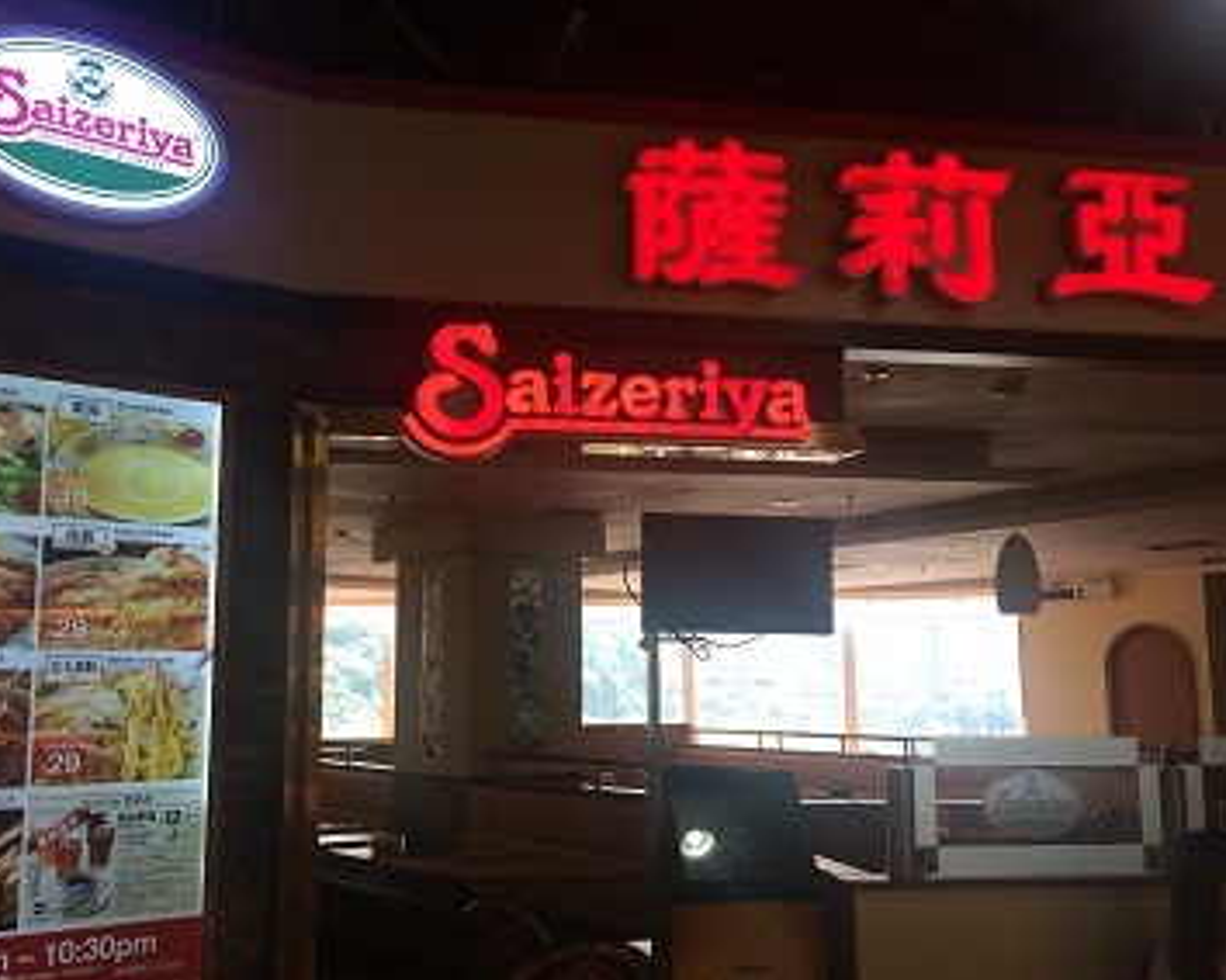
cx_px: 494
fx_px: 1233
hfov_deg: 52.5
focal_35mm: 34
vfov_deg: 43.3
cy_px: 521
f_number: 2.2
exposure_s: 1/100
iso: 50
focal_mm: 4.15
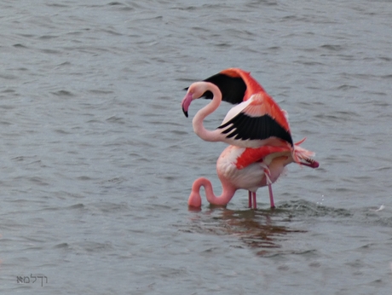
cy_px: 148
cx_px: 196
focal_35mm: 1200
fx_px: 13603
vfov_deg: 1.2
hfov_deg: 1.7
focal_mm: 215
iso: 80
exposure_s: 1/200
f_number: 5.9
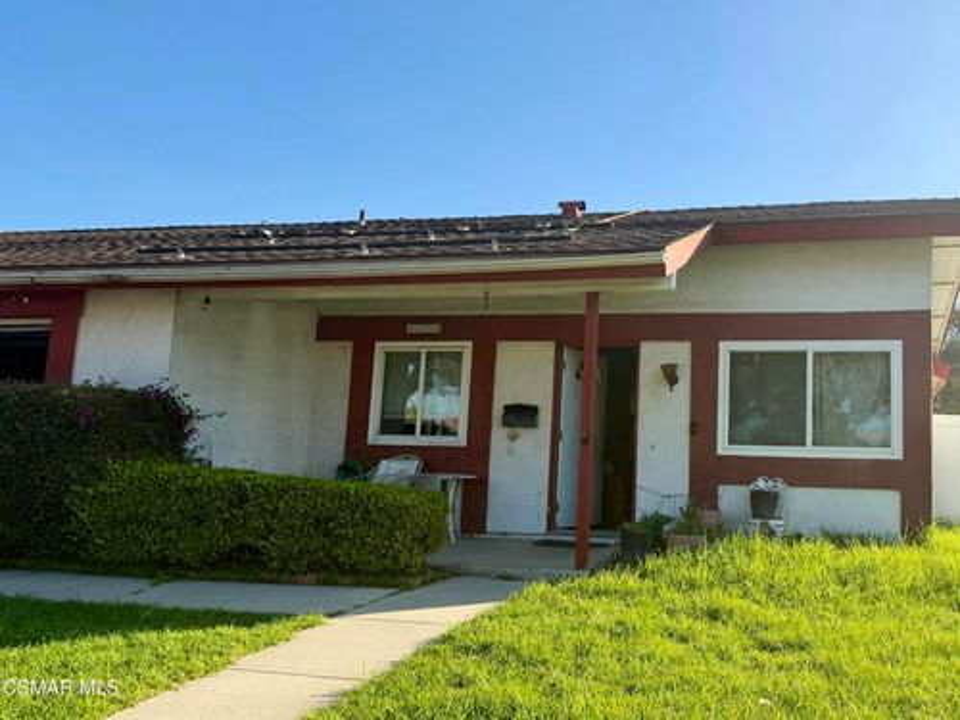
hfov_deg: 71.6
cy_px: 360
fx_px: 666
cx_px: 480
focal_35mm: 24
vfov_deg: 56.8
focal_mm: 6.76
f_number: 1.78
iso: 80
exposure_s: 1/2907
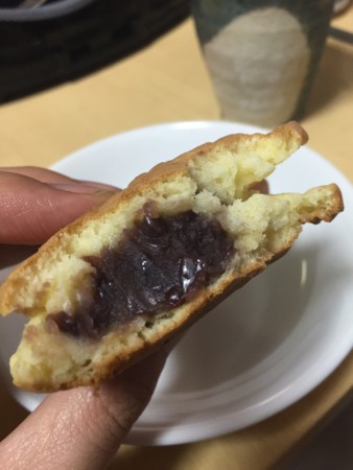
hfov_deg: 48.3
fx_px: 394
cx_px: 176
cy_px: 235
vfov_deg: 61.6
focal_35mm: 29
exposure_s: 1/30
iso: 125
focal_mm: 4.15
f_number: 2.2
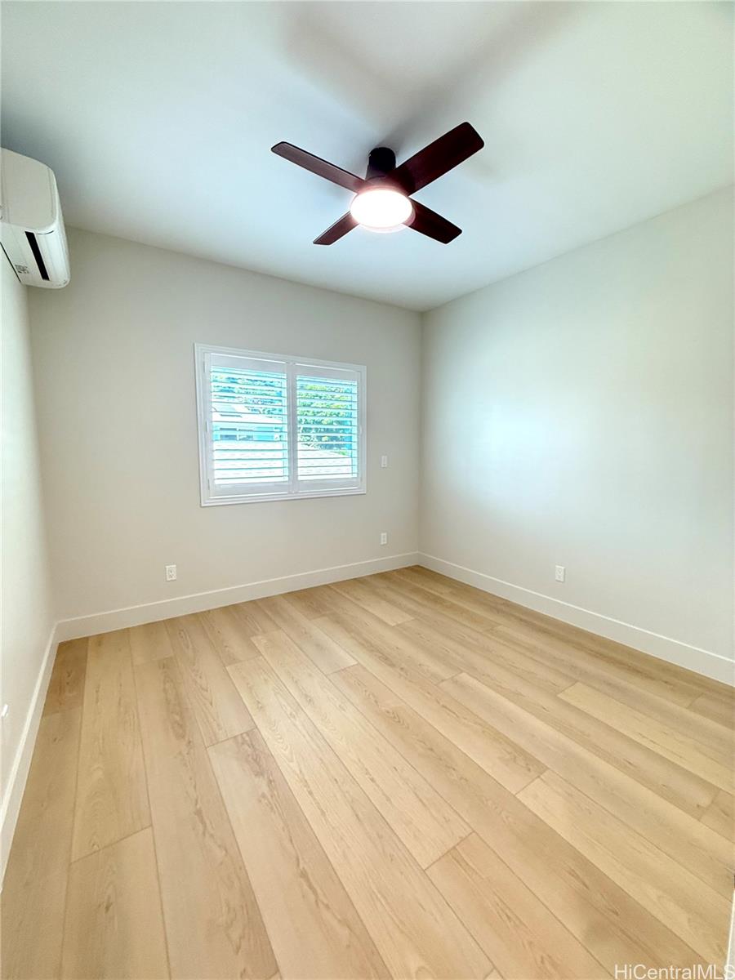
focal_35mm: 14
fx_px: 396
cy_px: 490
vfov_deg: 102.1
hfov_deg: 85.7
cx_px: 368
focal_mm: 2.22
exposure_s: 1/120
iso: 250
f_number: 2.2
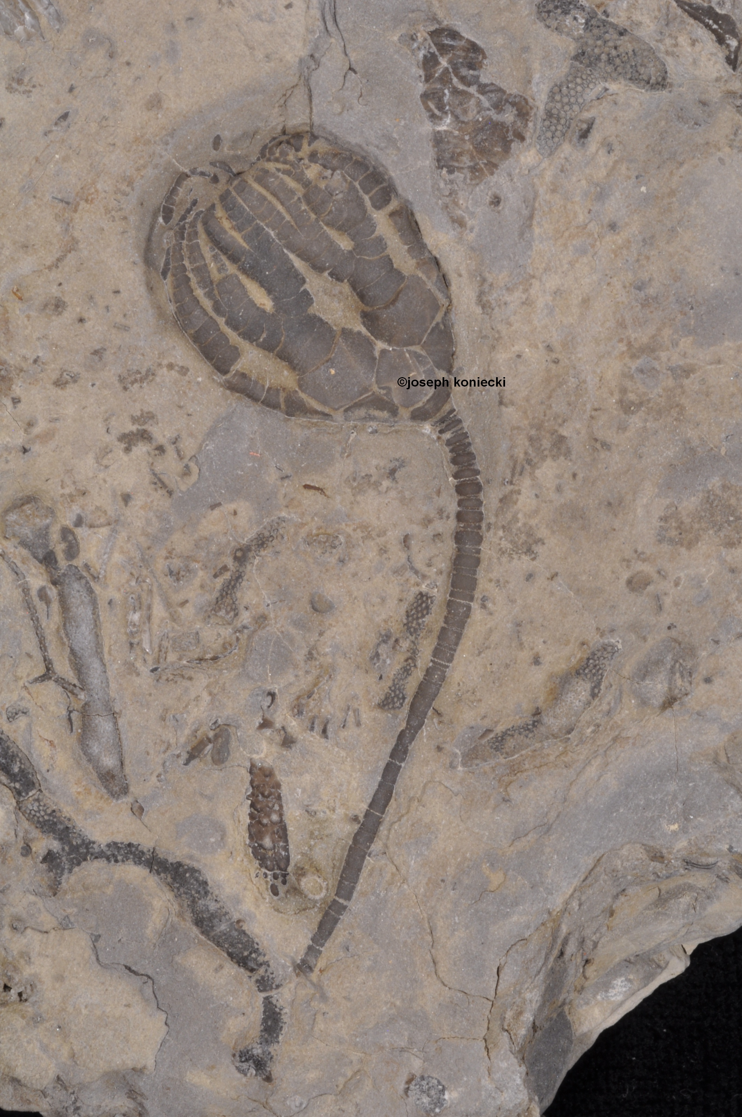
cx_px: 371
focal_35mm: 90
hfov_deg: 15.2
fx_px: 2790
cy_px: 558
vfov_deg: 22.6
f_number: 40
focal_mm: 60
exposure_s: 1/4
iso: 200
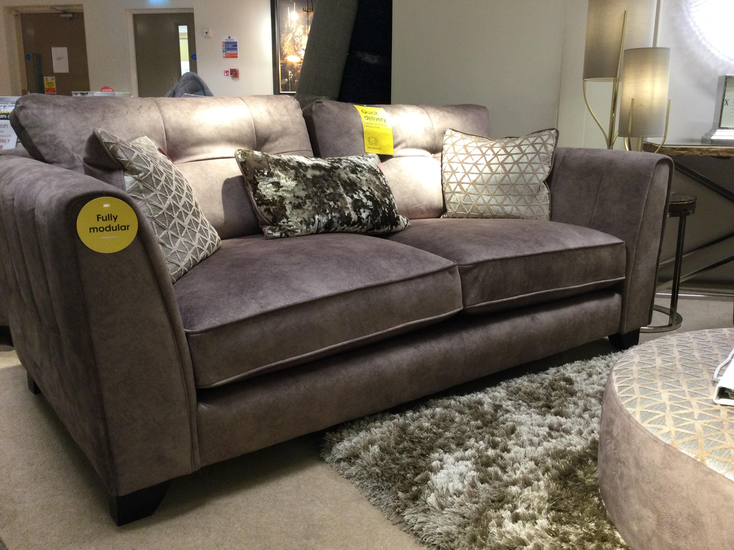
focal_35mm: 31
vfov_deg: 45.4
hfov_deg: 58.4
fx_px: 657
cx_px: 367
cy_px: 275
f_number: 2.4
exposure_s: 1/33
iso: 100
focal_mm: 3.3
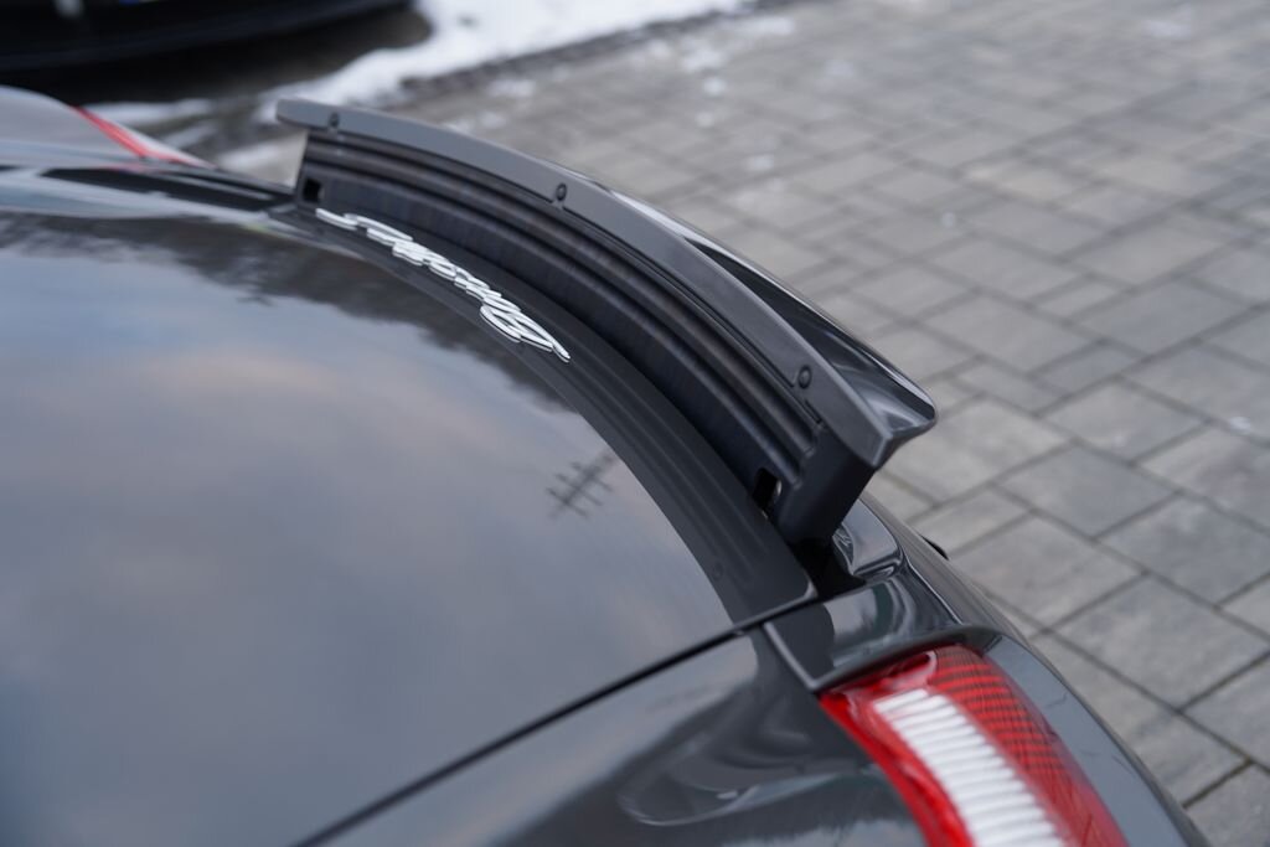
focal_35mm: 40
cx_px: 635
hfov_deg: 48.5
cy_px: 424
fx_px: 1411
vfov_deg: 33.4
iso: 100
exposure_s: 1/40
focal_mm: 40
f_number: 2.8
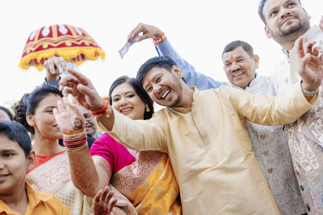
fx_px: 314
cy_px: 108
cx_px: 162
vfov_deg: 37.9
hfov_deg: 54.4
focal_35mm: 35
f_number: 2.2
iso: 400
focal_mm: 35
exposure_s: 1/1250
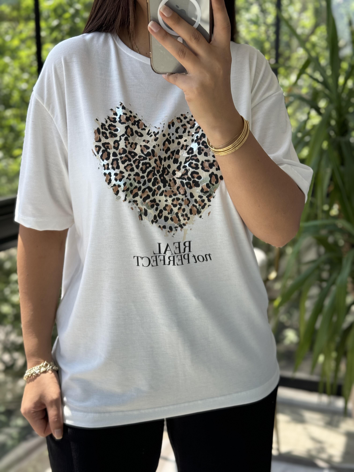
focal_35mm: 48
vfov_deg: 39.7
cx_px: 177
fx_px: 654
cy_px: 236
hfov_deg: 30.3
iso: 64
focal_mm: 6.76
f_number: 1.78
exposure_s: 1/318
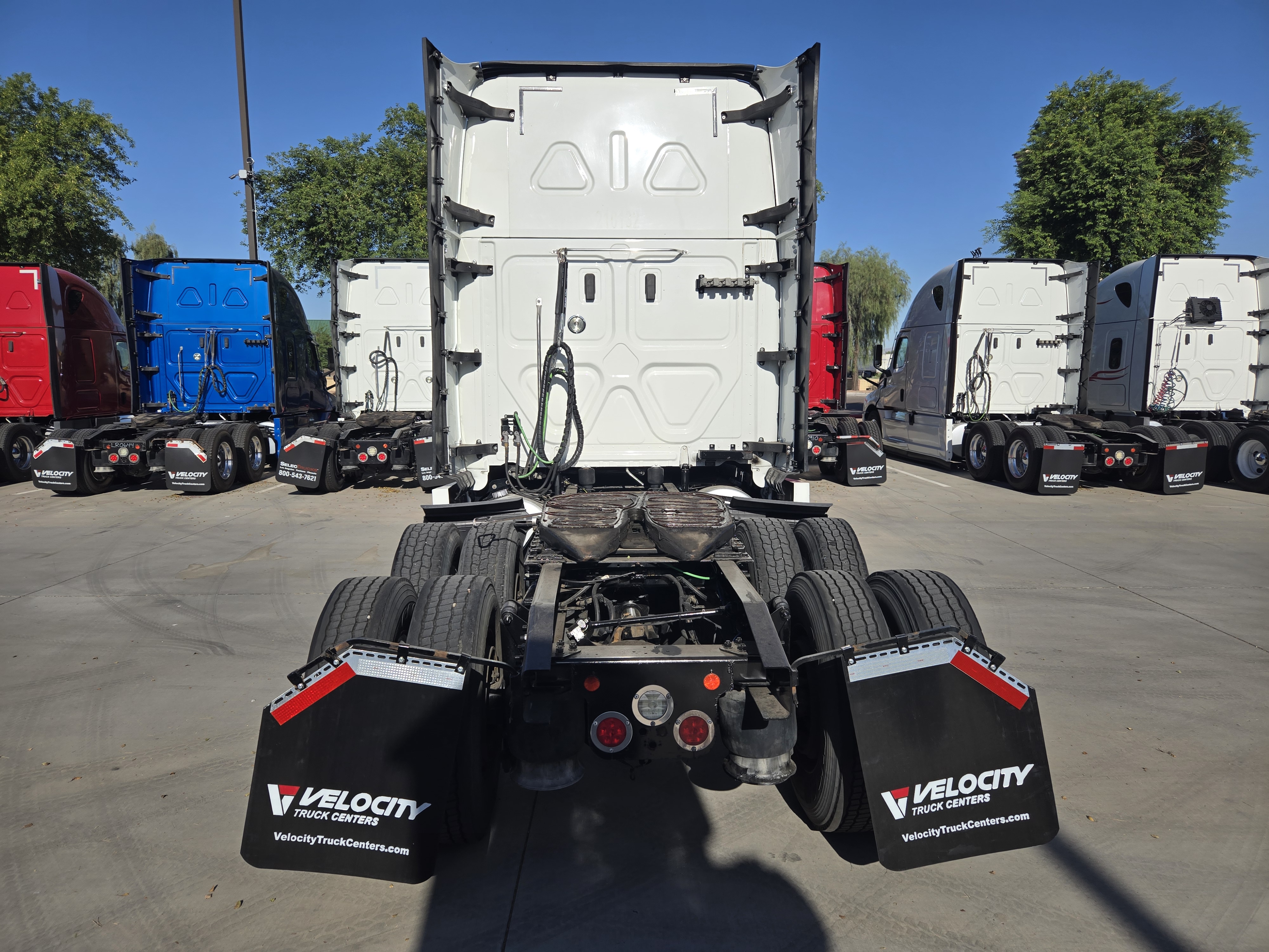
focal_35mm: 23
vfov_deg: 58.9
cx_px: 634
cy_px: 476
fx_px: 843
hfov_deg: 73.9
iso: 25
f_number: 1.8
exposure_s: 1/2937
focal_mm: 5.4
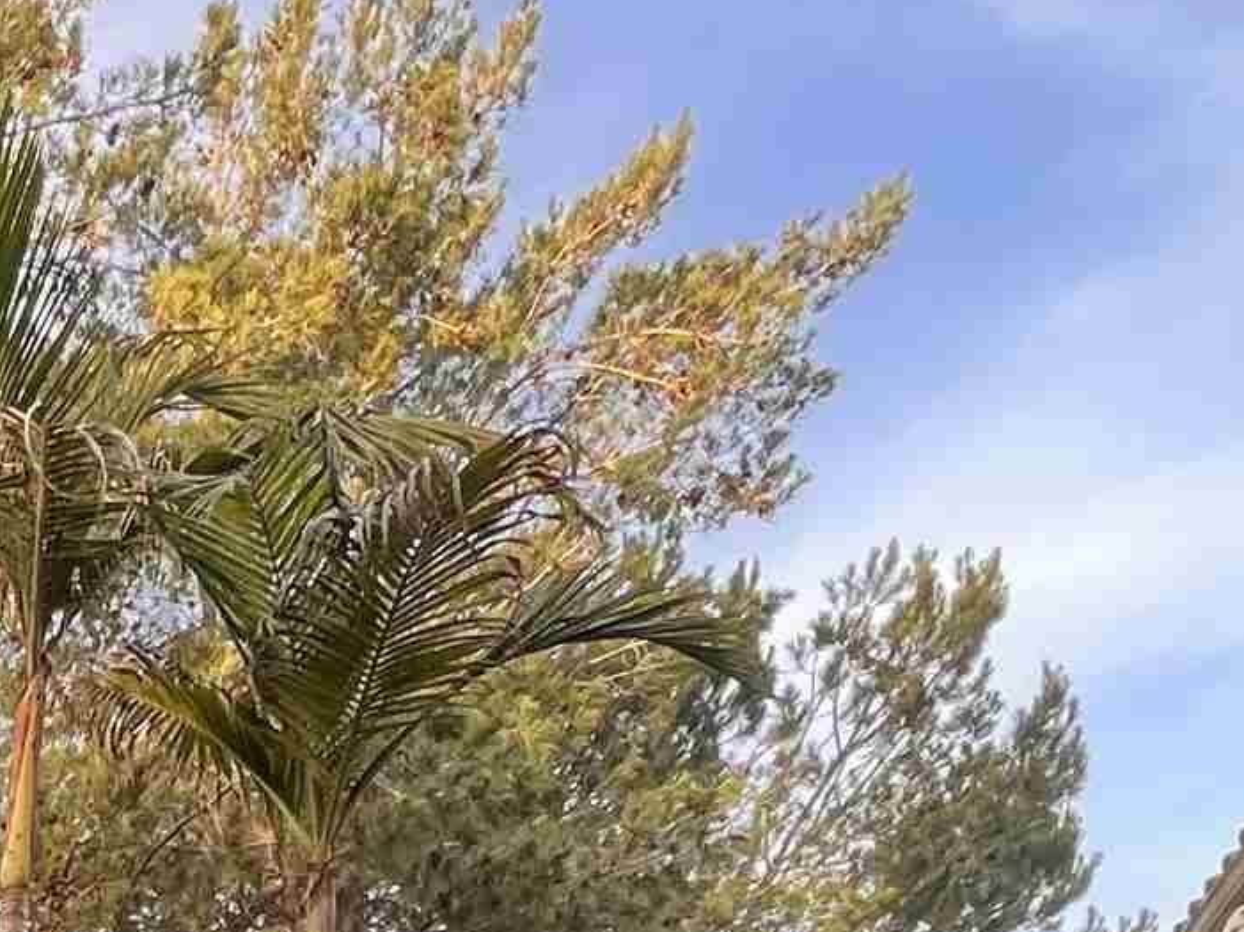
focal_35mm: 57
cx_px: -488
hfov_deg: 26.8
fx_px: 2047
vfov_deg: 19.4
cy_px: 1669
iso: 50
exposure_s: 1/99
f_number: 1.8
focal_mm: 1.57
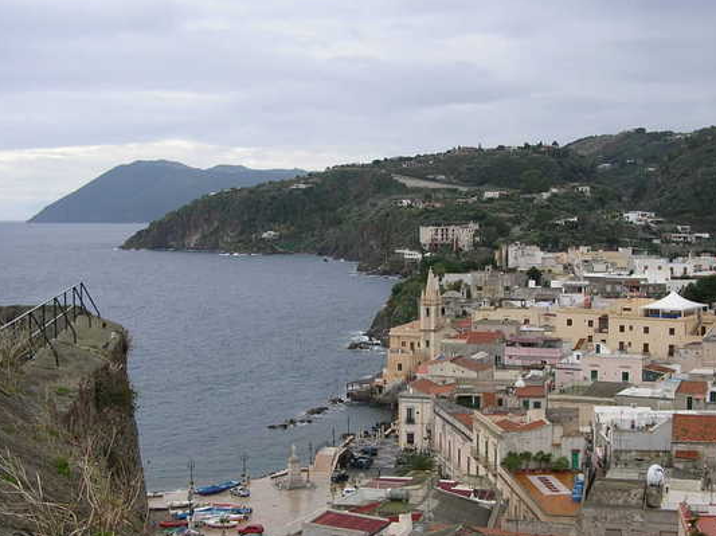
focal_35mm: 54
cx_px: 423
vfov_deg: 26.9
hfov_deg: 35.5
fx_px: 1116
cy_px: 322
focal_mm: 6
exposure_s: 1/114
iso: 50
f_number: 2.7
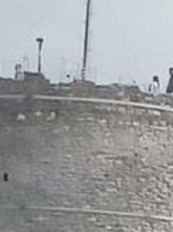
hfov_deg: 12.5
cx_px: 82
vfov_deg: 15.1
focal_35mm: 118
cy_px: 374
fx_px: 787
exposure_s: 1/2024
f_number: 2
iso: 118
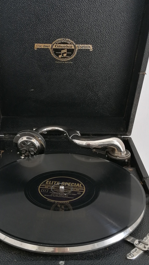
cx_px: 75
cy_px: 122
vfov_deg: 41.3
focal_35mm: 50
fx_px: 351
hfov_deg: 24.0
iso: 50
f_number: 1.8
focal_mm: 3.95
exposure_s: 1/50
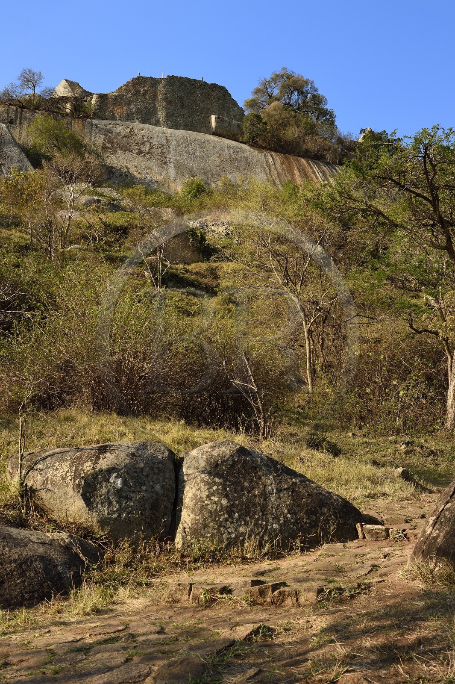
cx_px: 228
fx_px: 835
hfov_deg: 30.5
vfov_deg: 44.5
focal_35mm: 44
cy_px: 342
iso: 200
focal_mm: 44
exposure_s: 1/250
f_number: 9
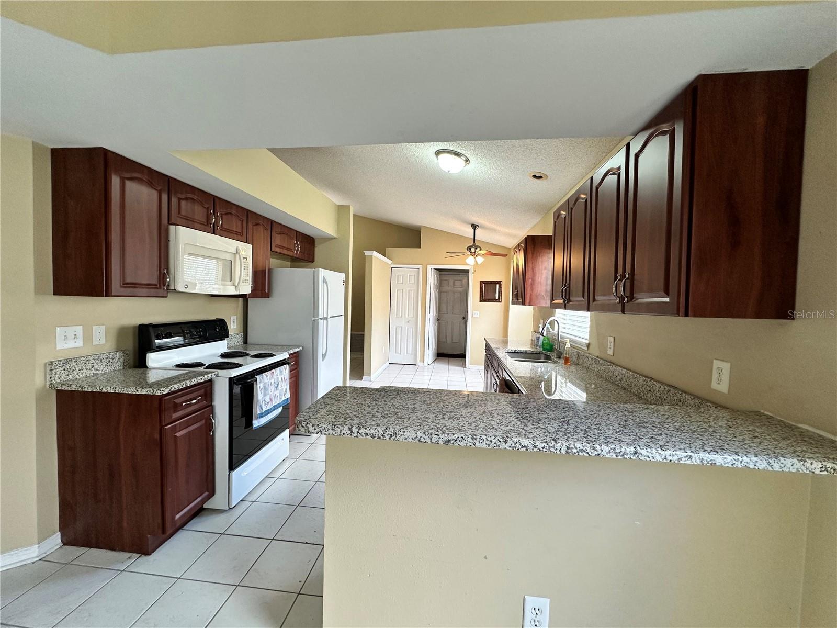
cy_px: 314
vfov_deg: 85.7
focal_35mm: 14
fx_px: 339
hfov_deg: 102.1
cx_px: 418
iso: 200
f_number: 2.2
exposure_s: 1/120
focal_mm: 2.22
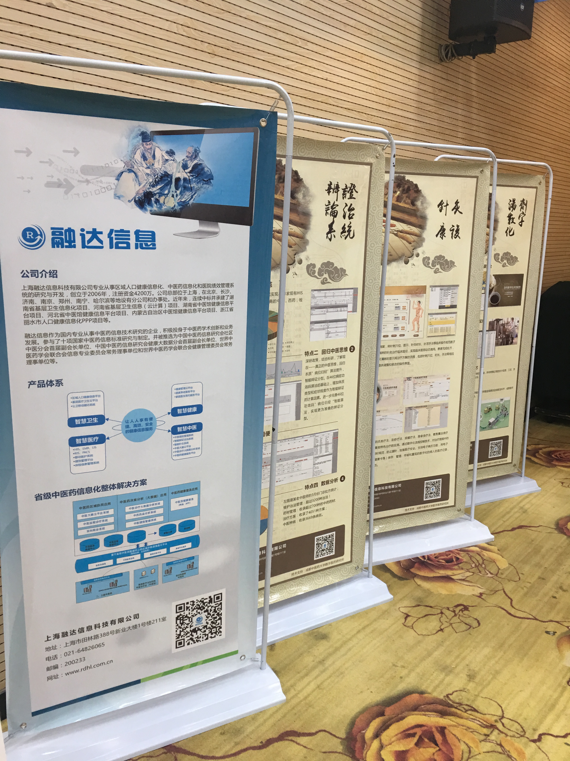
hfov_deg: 48.2
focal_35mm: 29
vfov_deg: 61.7
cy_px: 380
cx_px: 285
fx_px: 637
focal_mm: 4.15
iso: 40
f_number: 2.2
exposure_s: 1/17
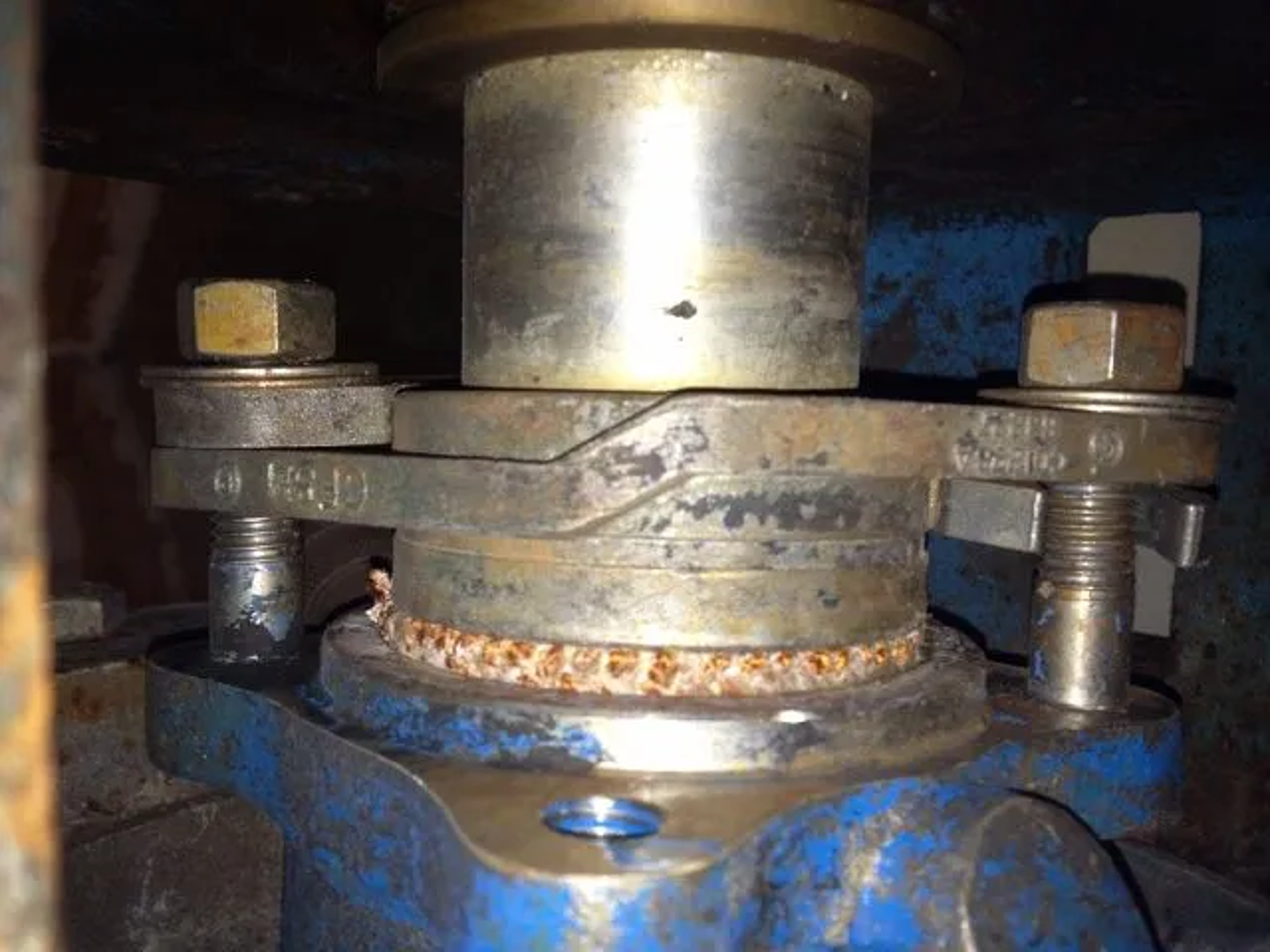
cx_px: 635
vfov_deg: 40.7
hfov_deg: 52.6
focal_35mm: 35
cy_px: 476
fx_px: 1284
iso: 50
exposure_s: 1/50
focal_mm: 4.28
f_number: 2.4
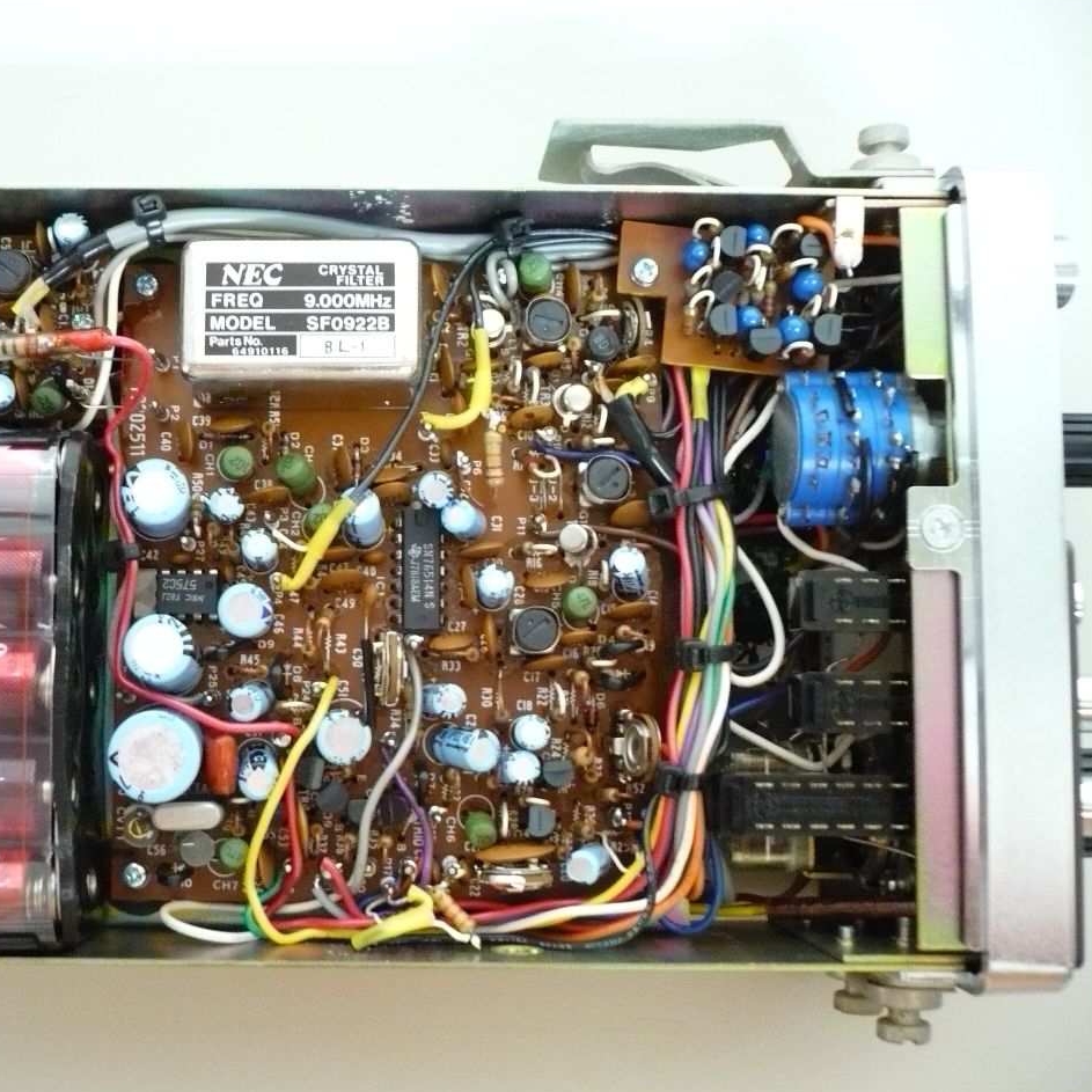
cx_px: 359
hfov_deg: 39.5
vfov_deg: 40.0
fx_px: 1499
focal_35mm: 42
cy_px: 543
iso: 320
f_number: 2.8
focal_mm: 5.8
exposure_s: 1/8
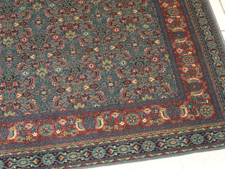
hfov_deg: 32.2
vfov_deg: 24.4
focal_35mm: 60
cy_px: 84
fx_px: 390
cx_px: 112
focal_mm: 10.8
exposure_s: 1/40
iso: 1250
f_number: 4.2
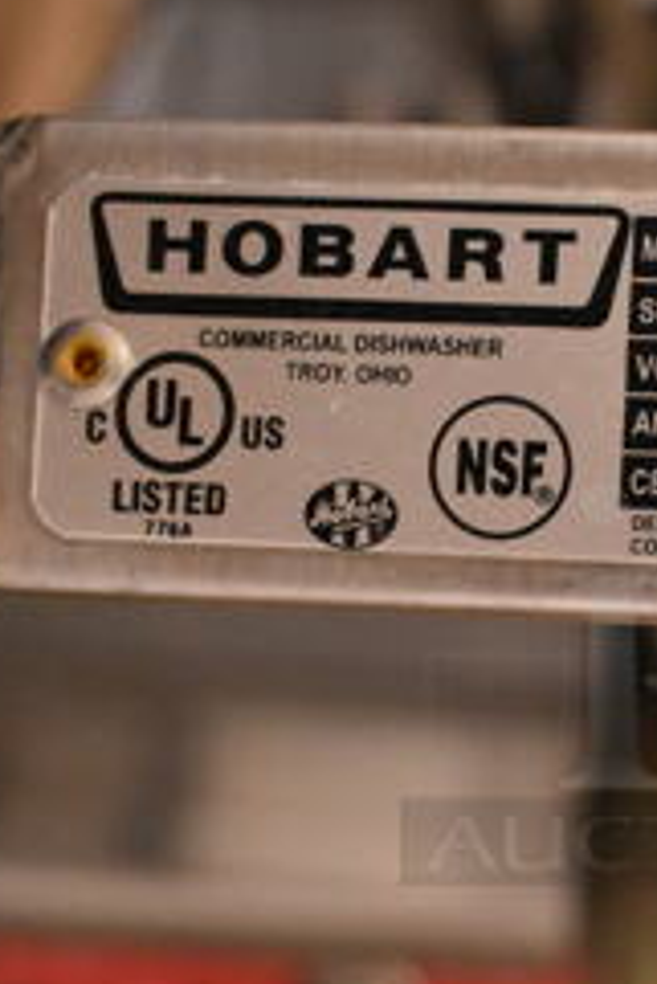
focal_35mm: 76
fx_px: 2077
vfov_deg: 26.5
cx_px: 857
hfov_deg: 16.9
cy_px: 670
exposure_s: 1/125
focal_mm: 20
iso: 5000
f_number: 3.8
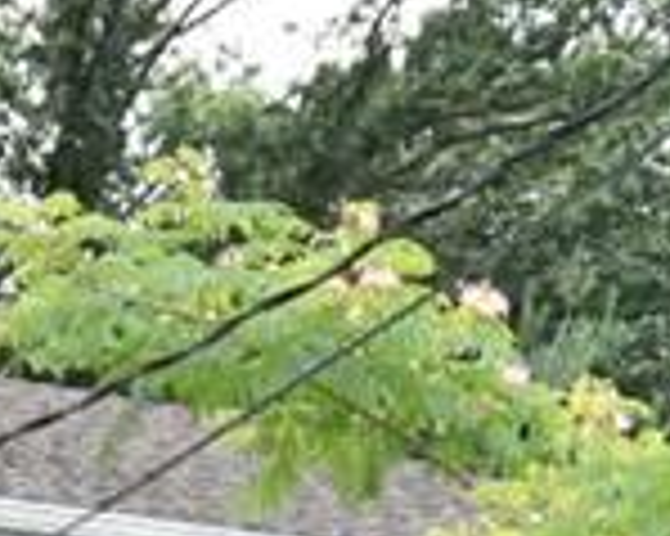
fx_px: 3825
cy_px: 1230
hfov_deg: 10.0
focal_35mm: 193
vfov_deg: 7.5
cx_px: 477
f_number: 16
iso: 5000
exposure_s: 1/1000
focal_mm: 20
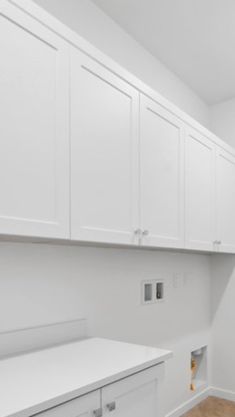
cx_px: 169
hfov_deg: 40.6
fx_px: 310
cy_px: 273
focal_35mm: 28
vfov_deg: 66.3
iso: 100
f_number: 8
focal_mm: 12
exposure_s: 1/3.33
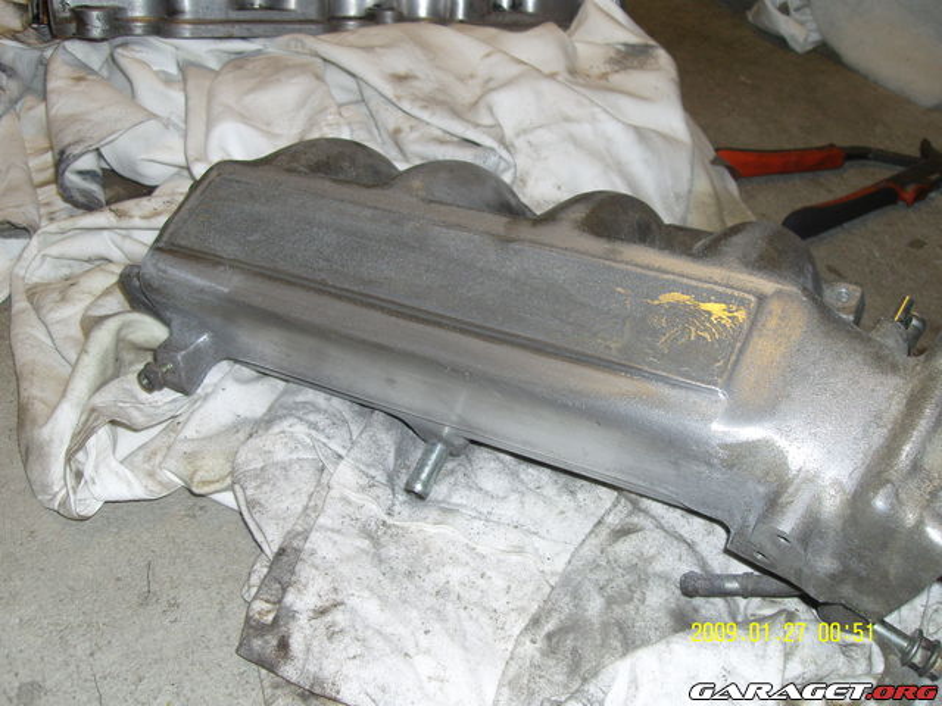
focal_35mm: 37
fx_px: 1007
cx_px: 471
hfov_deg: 50.1
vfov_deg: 38.7
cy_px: 353
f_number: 2.8
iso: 80
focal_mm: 6.2
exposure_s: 1/40
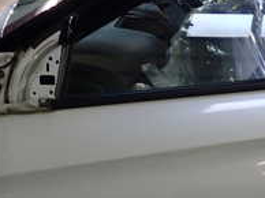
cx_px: 314
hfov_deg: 19.9
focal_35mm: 93
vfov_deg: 15.7
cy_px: 171
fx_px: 711
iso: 200
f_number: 2.3
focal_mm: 5.4
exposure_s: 1/80
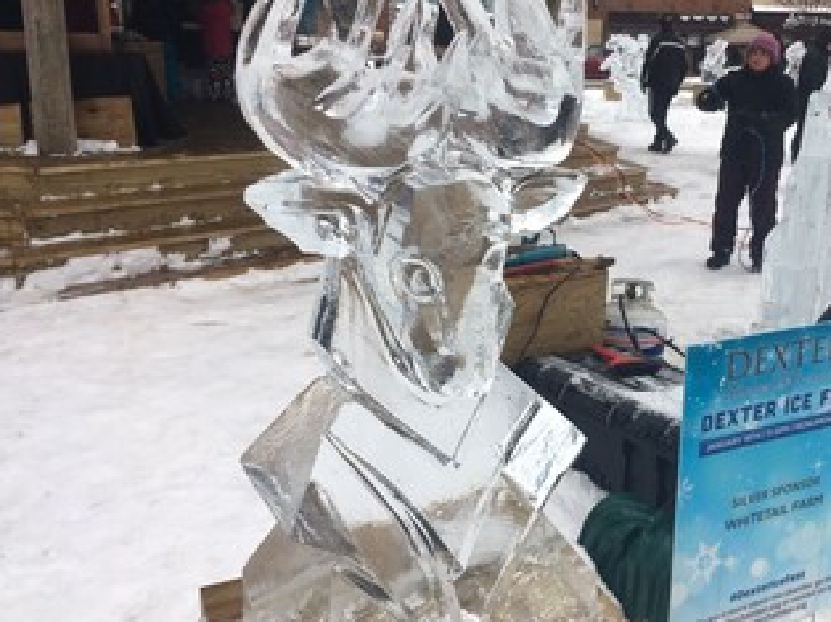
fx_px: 888
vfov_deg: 38.5
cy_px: 265
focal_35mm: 37
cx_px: 527
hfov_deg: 49.6
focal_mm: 4.15
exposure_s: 1/163
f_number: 2.2
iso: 25
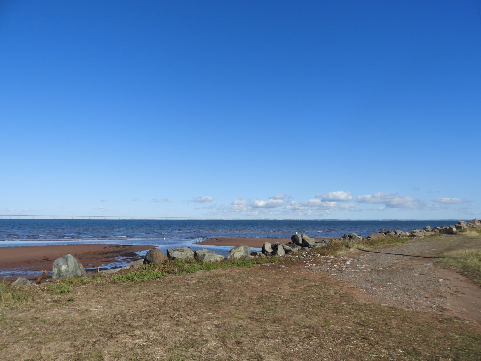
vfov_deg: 56.8
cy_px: 180
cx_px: 240
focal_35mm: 24
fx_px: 333
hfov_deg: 71.6
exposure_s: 1/1600
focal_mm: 4.3
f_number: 3.3
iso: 100
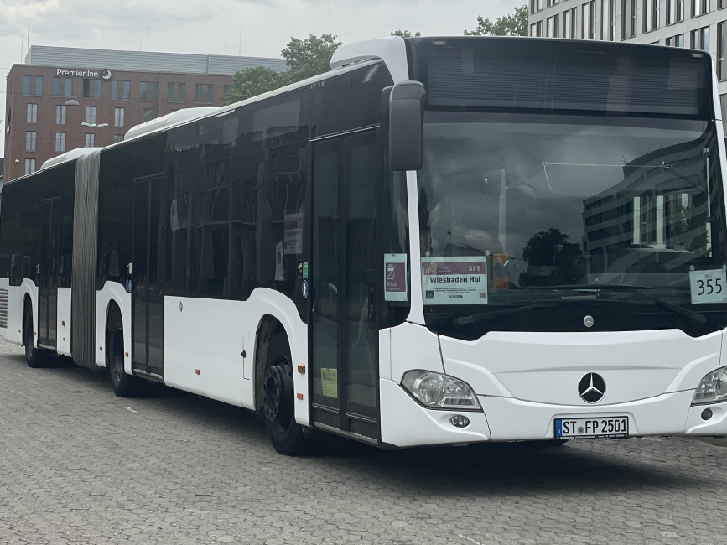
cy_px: 174
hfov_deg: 25.0
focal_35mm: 78
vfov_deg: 18.8
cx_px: 341
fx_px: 1638
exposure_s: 1/666
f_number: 2
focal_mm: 6
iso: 25
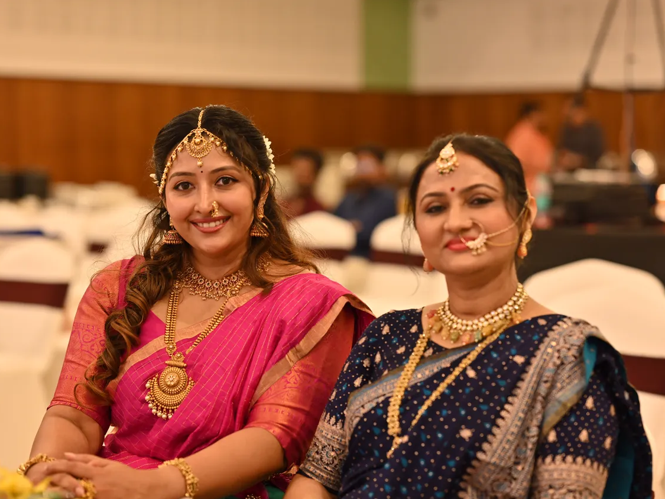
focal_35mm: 93
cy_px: 249
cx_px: 372
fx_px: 1787
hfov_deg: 21.1
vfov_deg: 15.9
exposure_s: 1/160
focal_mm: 85
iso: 800
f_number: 2.5
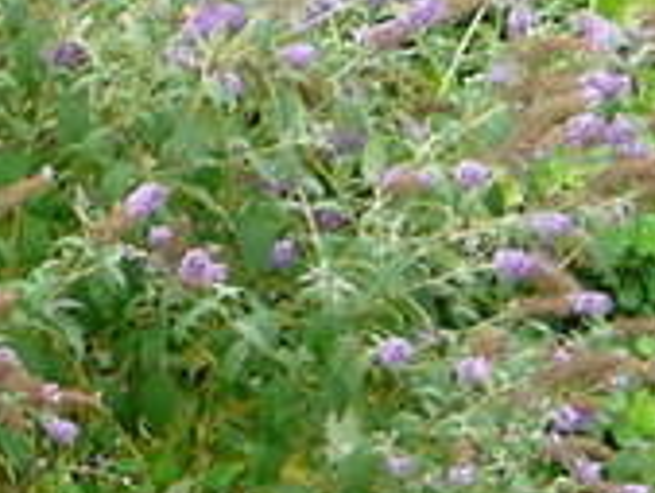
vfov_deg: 2.0
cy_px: 423
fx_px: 13766
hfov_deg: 2.7
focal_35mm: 727
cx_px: -252
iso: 200
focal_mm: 24.7
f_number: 3.6
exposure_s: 1/250
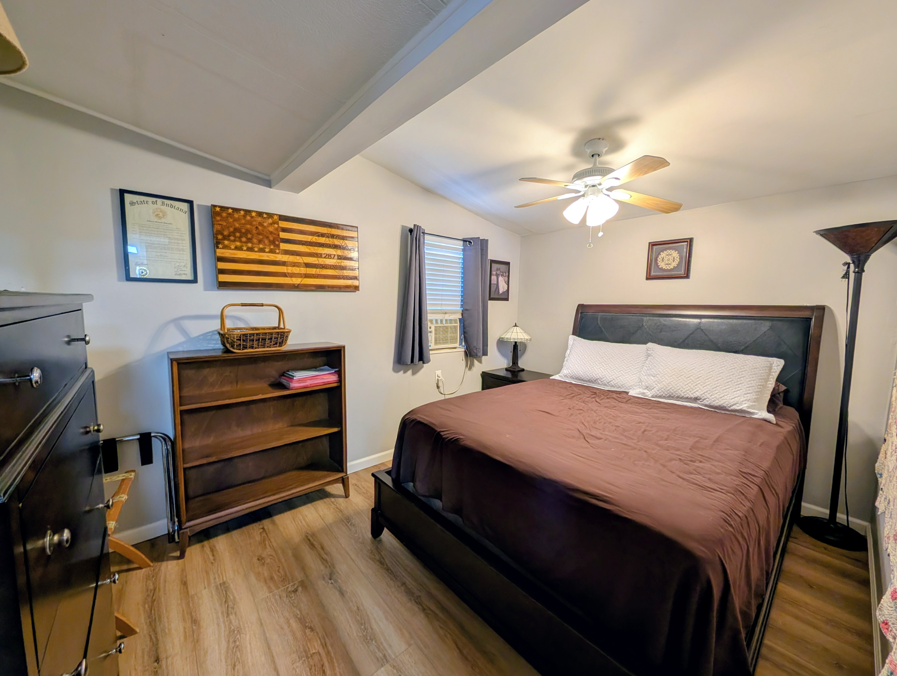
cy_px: 338
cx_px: 448
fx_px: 311
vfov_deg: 94.6
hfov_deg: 110.5
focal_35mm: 12
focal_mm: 2.23
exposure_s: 1/24
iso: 75
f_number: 1.95
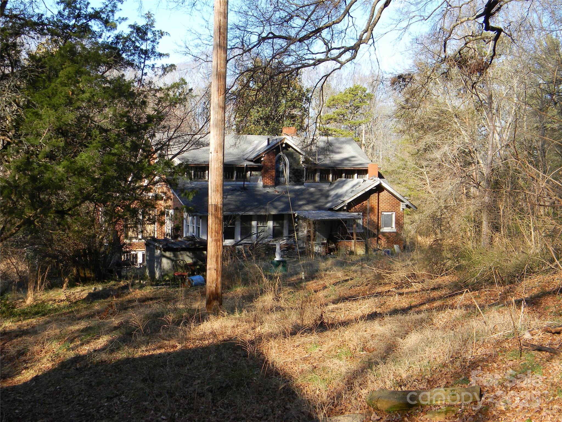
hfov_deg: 40.4
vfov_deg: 30.9
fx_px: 763
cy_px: 211
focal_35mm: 47
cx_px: 281
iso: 80
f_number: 3.9
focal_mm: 8.6
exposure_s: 1/223
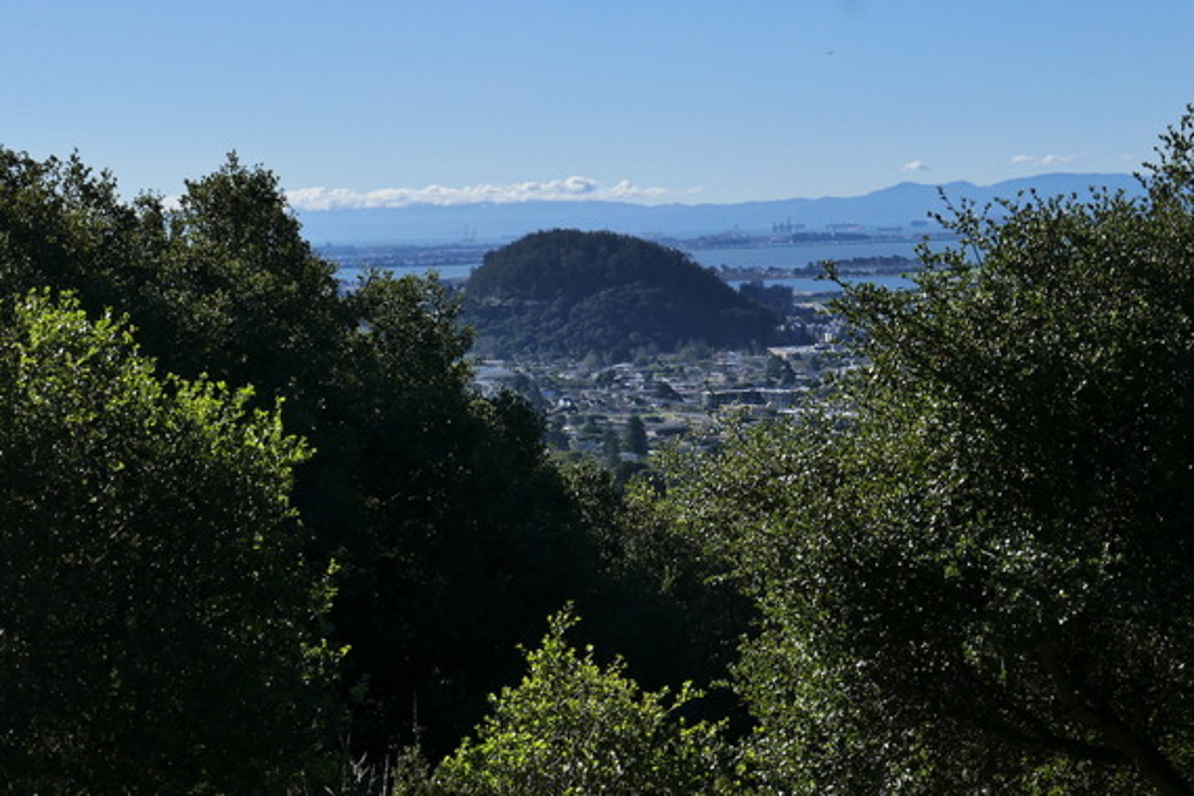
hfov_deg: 22.1
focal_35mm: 92
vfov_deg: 14.9
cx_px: 597
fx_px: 3051
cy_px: 398
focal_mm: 33.7
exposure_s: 1/1300
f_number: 7.1
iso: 125
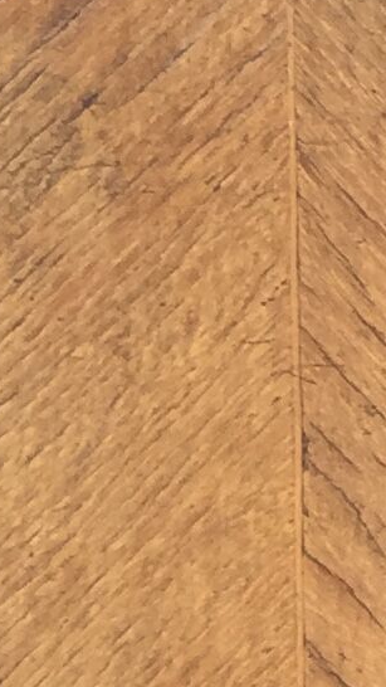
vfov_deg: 11.3
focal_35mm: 189
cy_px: 707
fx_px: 3440
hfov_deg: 6.0
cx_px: 1100
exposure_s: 1/205
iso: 32
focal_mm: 4.15
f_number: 2.2
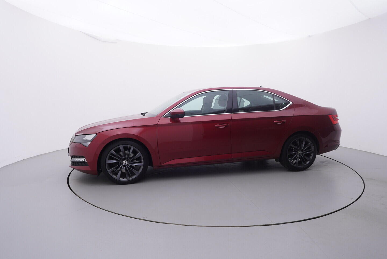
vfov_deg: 56.2
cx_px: 194
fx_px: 242
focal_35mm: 22
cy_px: 130
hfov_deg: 77.3
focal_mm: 15
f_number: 5
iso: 200
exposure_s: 1/80
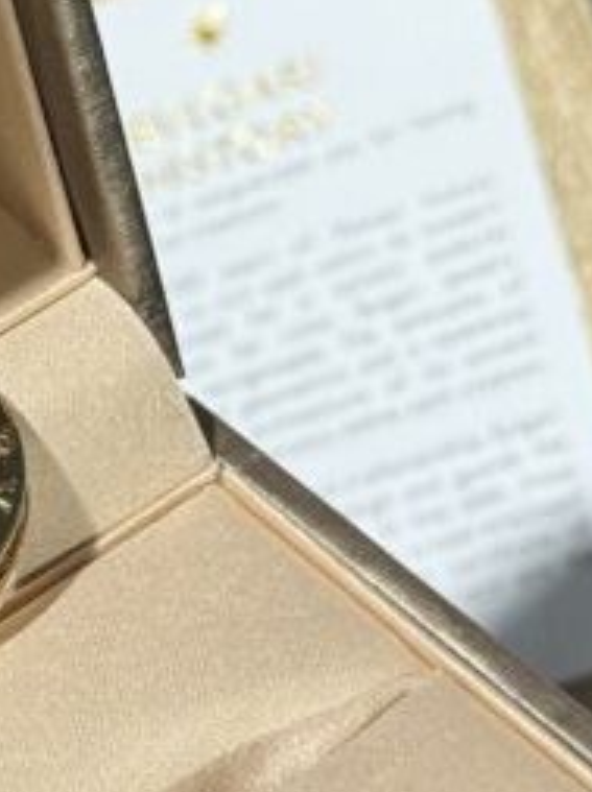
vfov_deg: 10.4
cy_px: 254
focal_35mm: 190
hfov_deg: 7.8
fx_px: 4343
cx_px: -9
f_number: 1.78
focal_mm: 6.76
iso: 64
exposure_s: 1/268
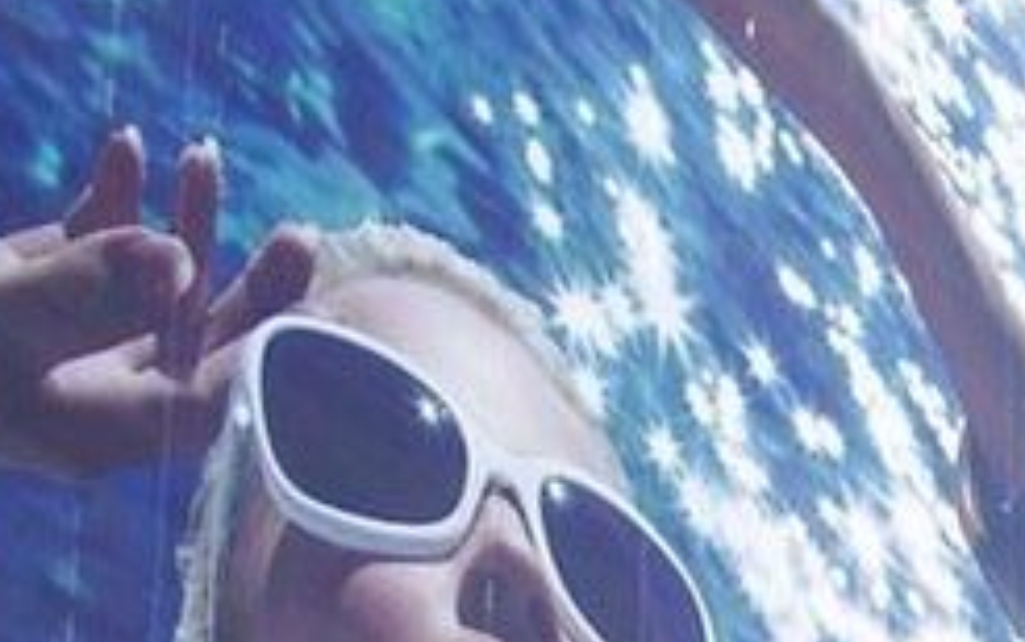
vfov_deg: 7.7
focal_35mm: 151
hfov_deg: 13.6
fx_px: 4220
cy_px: 1830
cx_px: 1104
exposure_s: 1/80
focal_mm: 5.8
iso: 50
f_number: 4.3
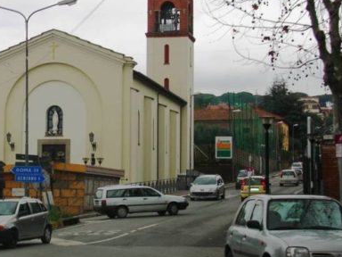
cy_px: 99
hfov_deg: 18.6
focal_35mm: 105
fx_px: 1037
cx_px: 69
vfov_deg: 14.1
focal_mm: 9.6
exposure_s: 1/144
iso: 50
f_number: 3.5
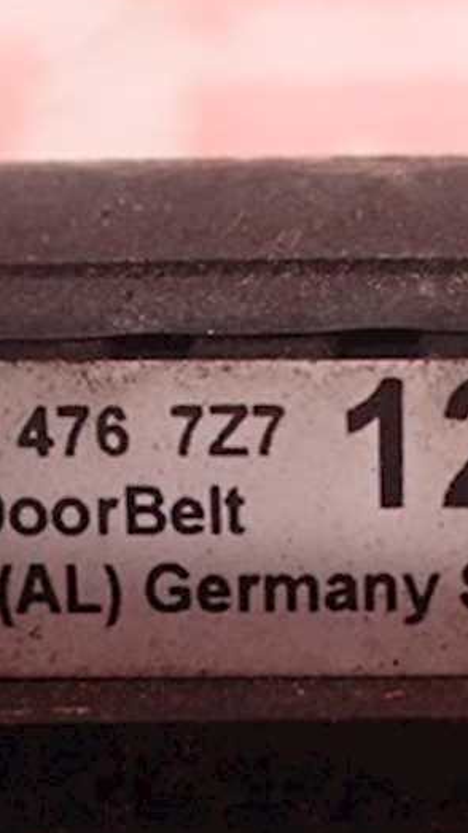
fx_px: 1413
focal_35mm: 64
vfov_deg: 32.4
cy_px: 596
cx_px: 431
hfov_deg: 18.5
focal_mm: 5.5
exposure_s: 1/125
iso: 800
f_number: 2.3
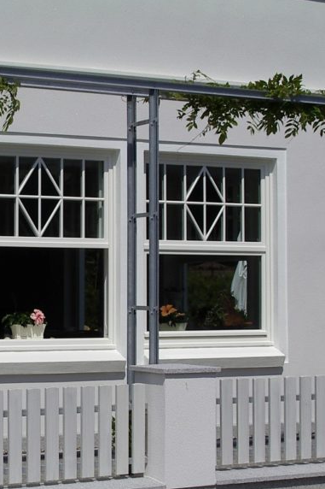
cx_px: 26
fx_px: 1192
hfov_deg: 15.3
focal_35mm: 88
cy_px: 244
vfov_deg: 23.1
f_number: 6.2
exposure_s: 1/640
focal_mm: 9.6
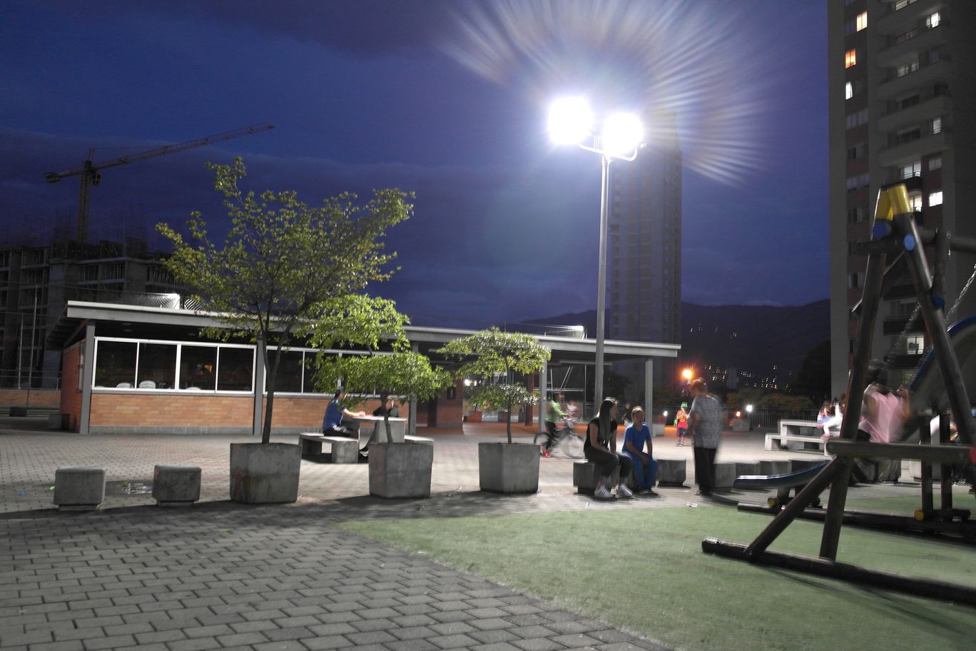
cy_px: 326
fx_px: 813
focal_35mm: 30
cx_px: 488
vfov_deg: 43.6
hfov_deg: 61.9
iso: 400
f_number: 3.5
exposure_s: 1/4
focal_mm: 20
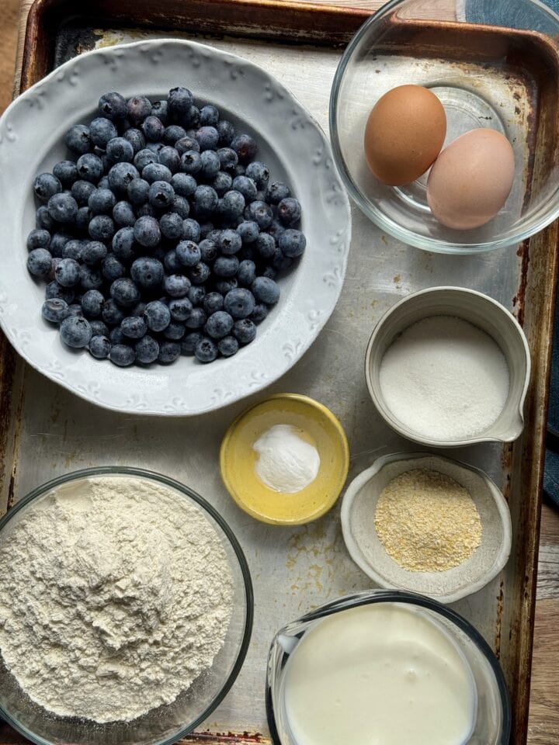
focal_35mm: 48
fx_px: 1034
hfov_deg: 30.3
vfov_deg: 39.7
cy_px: 372
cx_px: 280
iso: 64
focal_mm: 6.76
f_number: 1.78
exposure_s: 1/2252
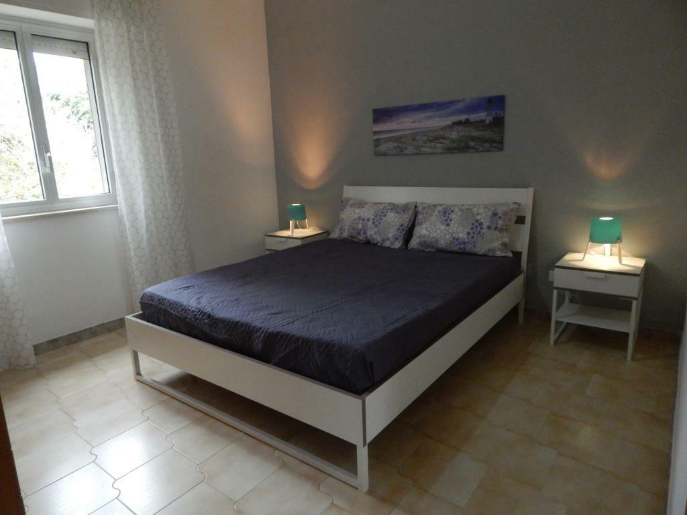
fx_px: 456
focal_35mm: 23
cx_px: 344
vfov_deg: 58.9
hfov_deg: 73.9
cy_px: 258
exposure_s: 1/30
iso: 200
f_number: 3
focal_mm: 4
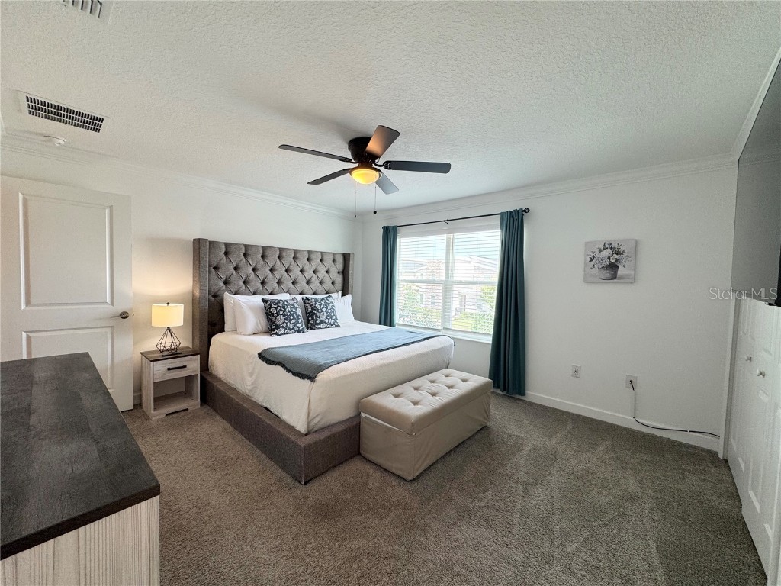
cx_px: 390
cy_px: 293
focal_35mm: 14
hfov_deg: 102.1
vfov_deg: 85.7
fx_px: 316
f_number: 2.2
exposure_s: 1/120
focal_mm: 2.22
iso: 100
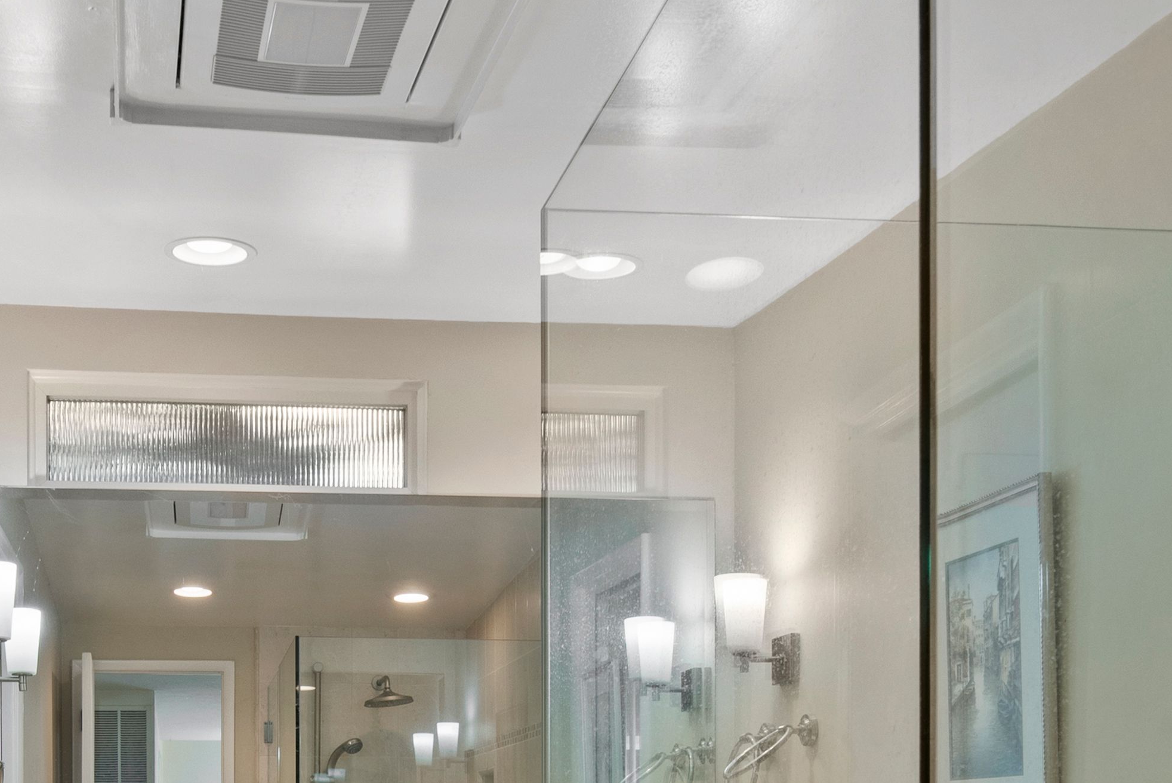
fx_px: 1596
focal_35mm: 49
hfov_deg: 39.6
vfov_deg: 26.0
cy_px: 795
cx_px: 341
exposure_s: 1
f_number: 11
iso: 400
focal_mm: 16
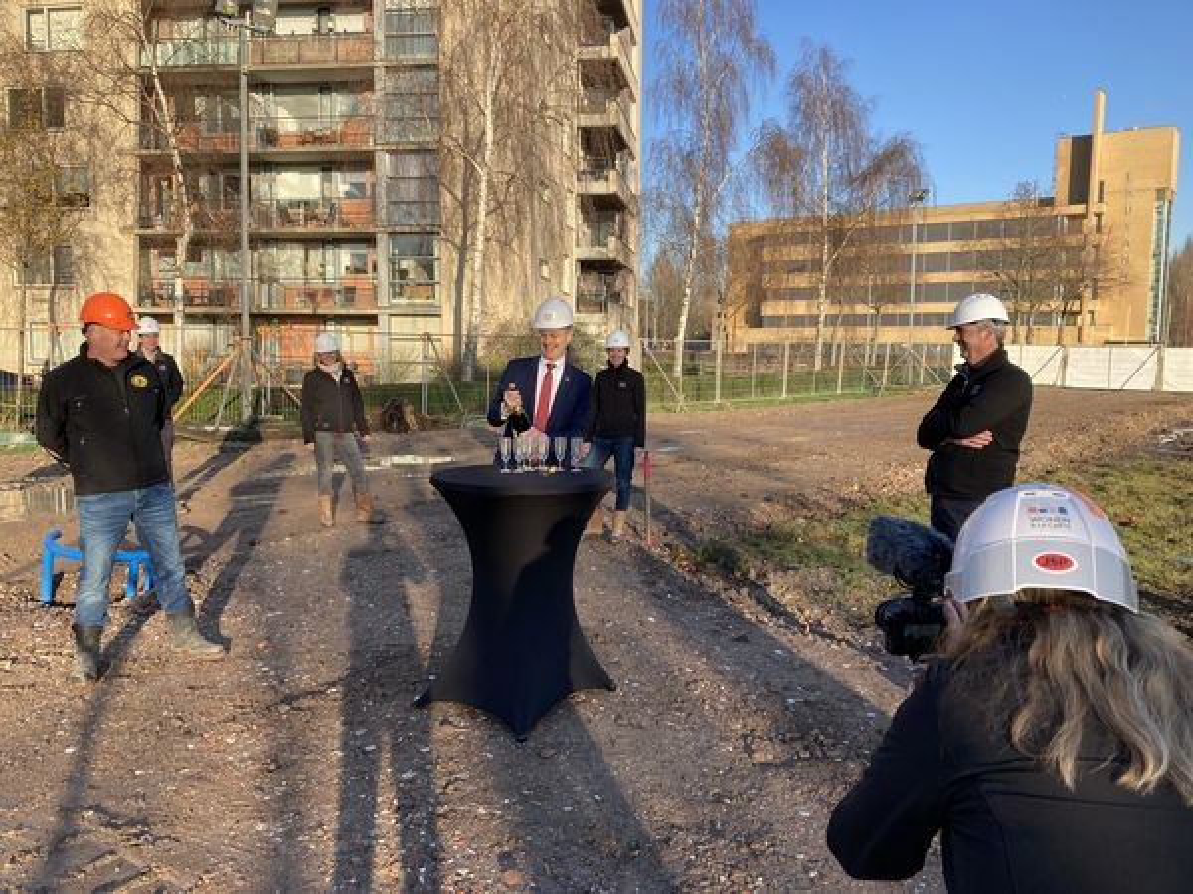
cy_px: 447
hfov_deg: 63.4
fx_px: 965
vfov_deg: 49.7
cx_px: 596
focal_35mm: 28
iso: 20
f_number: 1.8
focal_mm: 3.99
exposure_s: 1/917
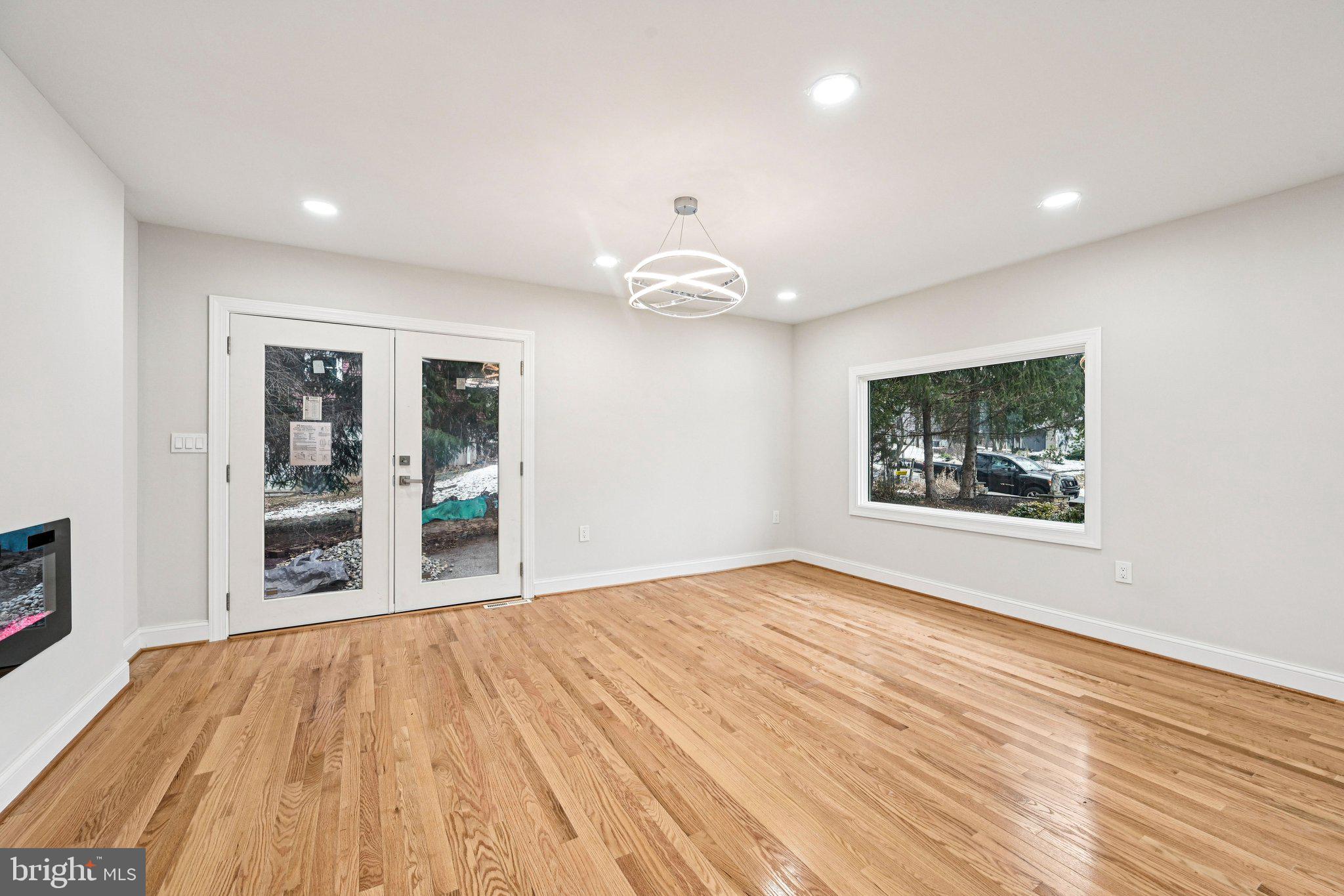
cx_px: 672
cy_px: 448
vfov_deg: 81.2
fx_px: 523
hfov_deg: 104.3
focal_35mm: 14
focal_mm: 14
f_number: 8
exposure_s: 1/15
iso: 125
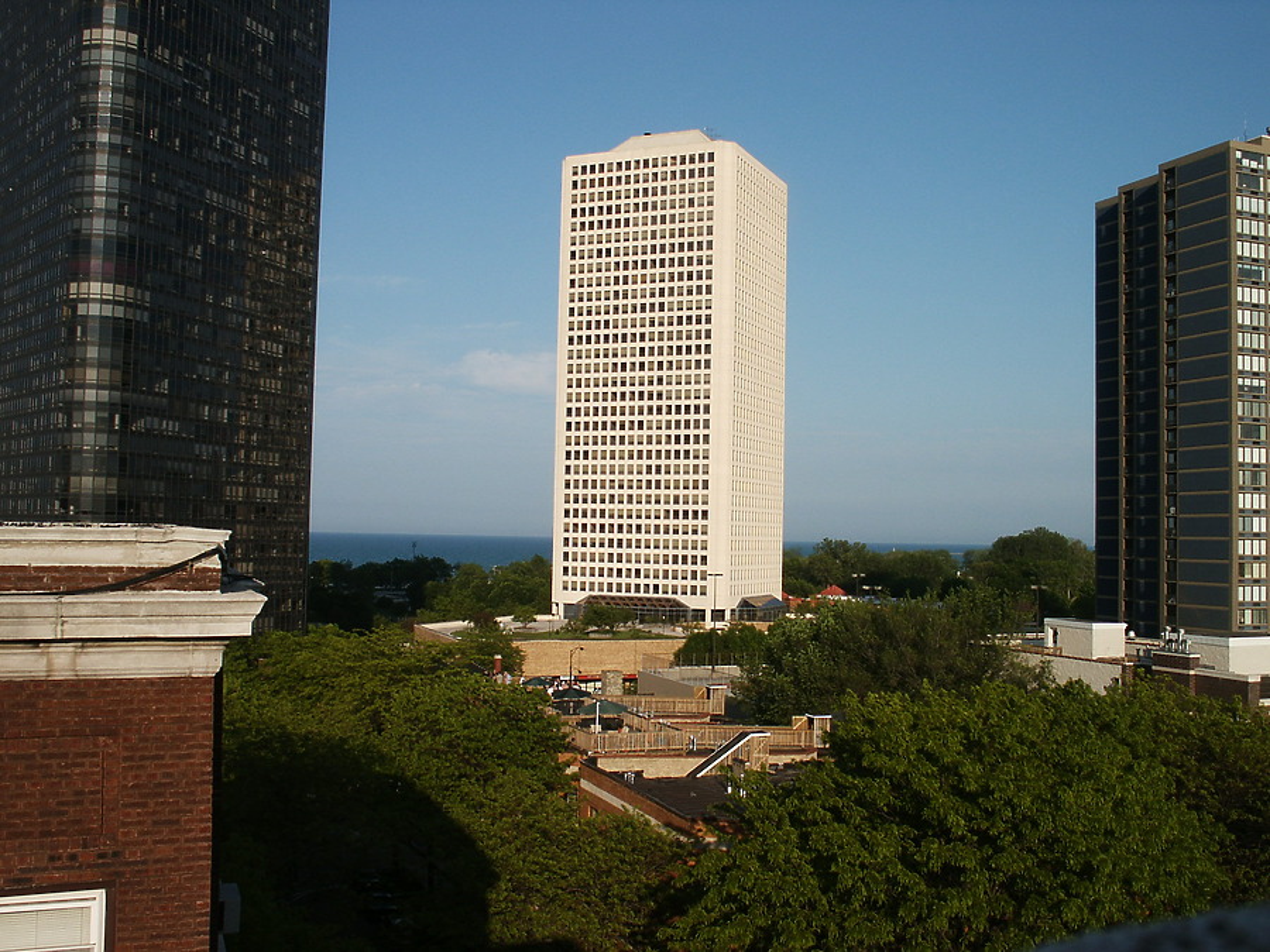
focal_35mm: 35
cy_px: 476
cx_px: 635
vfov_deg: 40.7
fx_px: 1284
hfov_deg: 52.6
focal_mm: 7.18
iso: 64
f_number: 6.7
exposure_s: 1/350
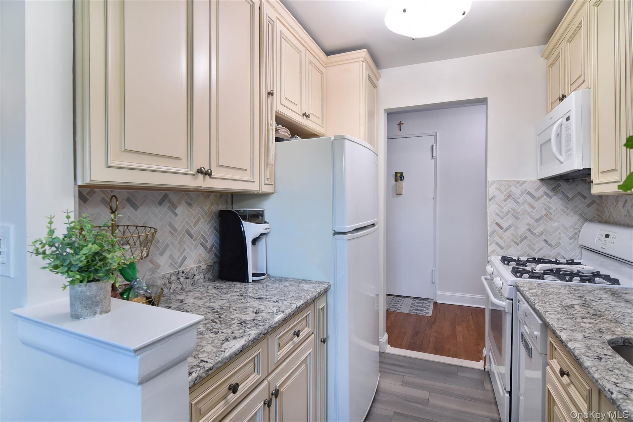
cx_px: 316
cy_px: 211
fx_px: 290
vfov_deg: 72.0
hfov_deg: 95.0
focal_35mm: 16
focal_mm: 11
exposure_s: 1/25
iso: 640
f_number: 8
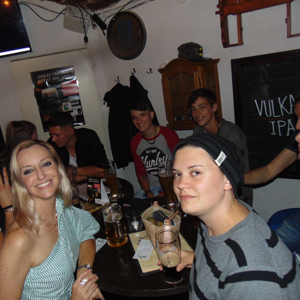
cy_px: 149
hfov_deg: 53.7
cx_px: 122
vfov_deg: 54.0
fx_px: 294
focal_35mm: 30
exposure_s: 1/8
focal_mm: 4.5
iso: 200
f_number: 3
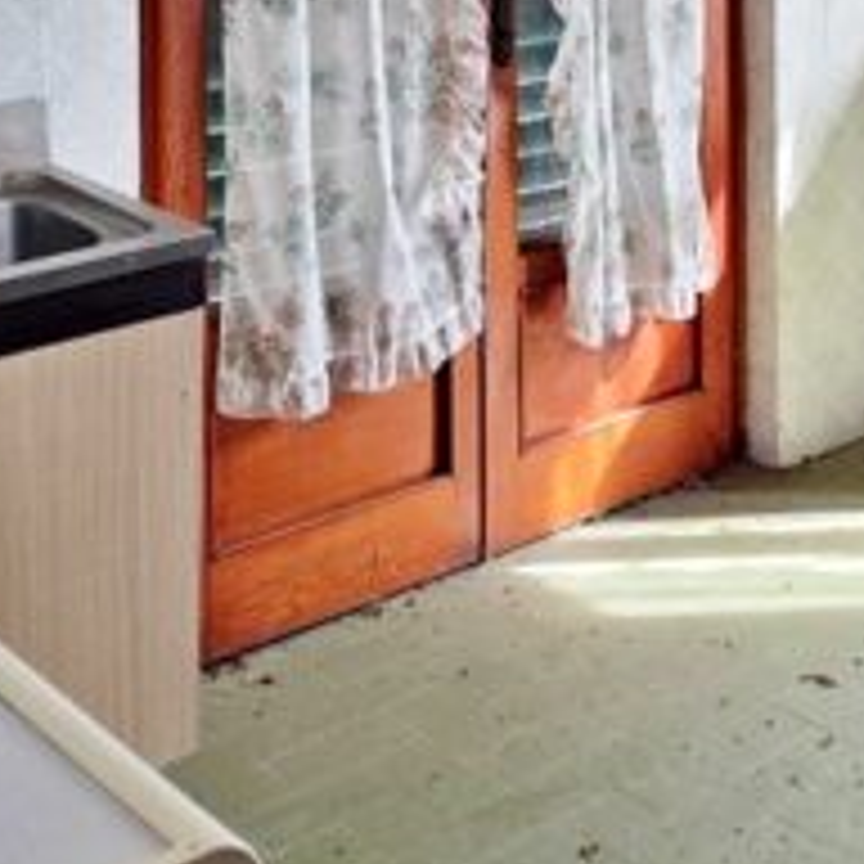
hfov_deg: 27.8
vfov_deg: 25.2
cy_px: -220
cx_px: 738
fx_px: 1694
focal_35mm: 60
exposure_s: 1/100
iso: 80
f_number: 1.9
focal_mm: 2.2
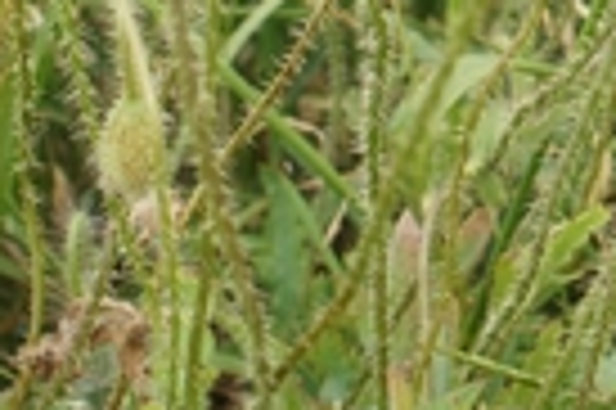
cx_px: 809
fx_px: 2239
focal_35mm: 131
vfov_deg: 9.8
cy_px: -356
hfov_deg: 14.9
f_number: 8
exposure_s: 1/200
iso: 200
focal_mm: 20
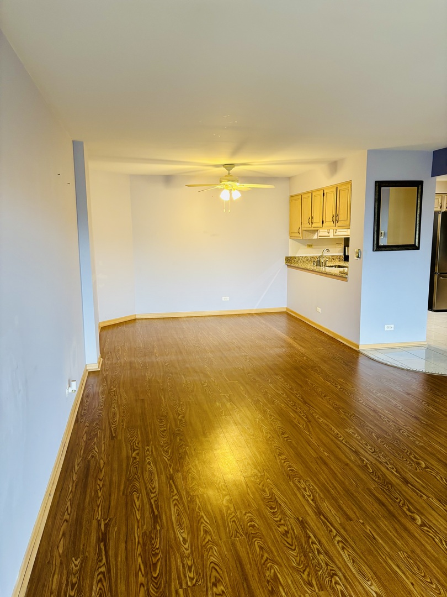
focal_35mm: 26
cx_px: 224
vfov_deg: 67.3
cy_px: 298
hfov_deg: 53.1
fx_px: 448
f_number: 1.6
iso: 160
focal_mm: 5.96
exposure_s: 1/60
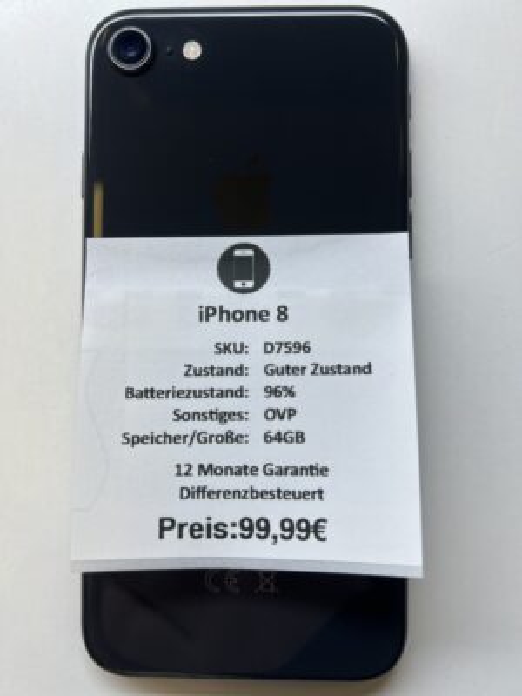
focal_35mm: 26
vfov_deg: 67.3
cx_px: 261
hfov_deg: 53.1
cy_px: 348
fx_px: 523
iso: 40
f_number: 1.5
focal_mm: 5.7
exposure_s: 1/201
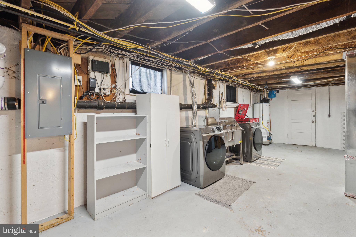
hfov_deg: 95.0
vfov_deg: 72.0
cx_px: 178
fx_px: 163
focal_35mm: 16
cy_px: 118
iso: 125
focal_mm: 16.5
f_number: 6.3
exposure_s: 1/1.67
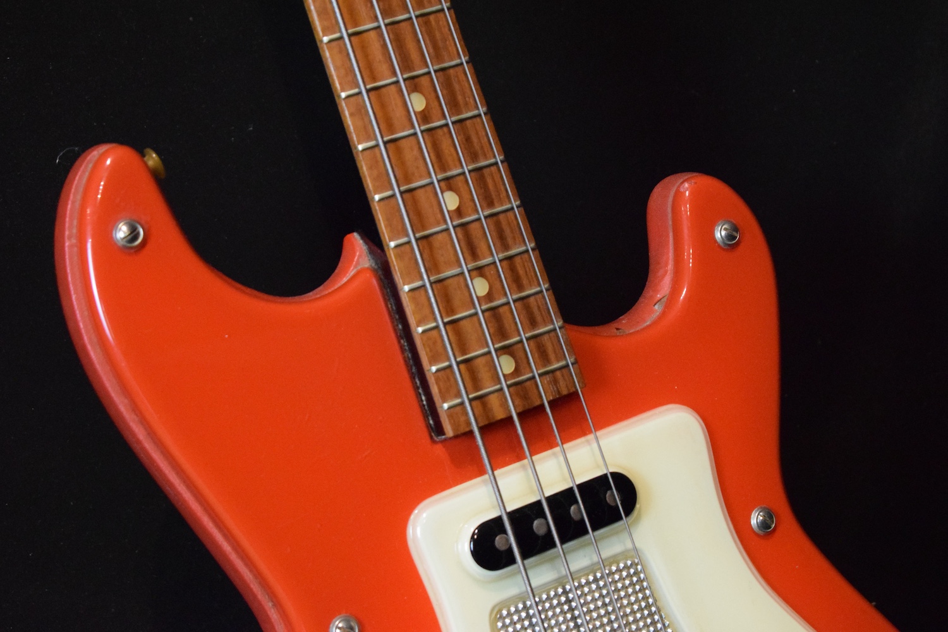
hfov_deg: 24.6
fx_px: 2172
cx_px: 474
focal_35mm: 82
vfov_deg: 16.6
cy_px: 316
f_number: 5.6
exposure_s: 1/60
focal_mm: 55
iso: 6400
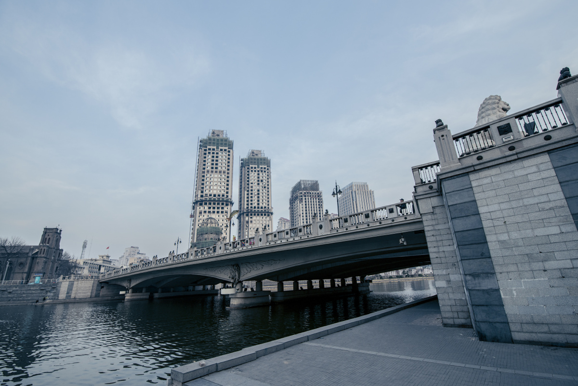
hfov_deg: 100.4
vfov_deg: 77.4
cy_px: 193
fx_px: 241
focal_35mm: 15
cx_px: 289
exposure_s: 1/250
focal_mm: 15
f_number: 5.6
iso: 400
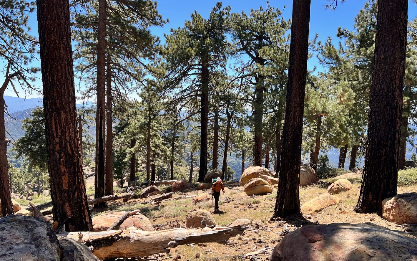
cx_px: 210
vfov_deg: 44.5
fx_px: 318
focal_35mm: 28
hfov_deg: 66.5
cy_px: 136
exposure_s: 1/1531
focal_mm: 5.7
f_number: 1.5
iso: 50
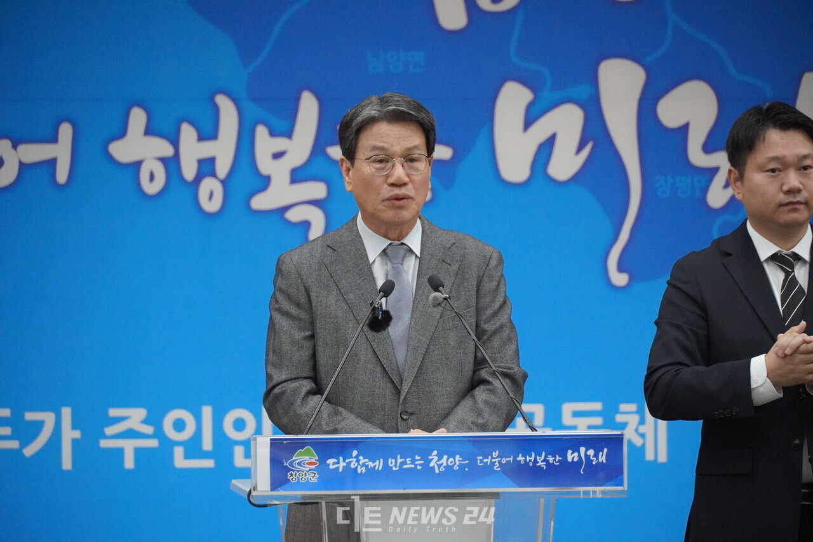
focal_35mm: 202
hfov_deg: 10.2
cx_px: 406
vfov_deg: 6.8
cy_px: 271
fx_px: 4572
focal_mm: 135
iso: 6400
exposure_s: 1/160
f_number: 5.6
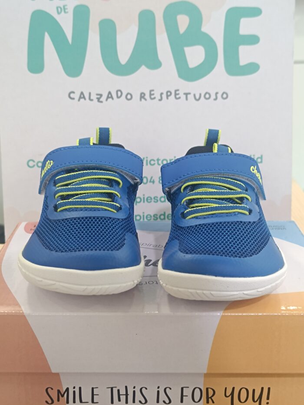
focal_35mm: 24
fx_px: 281
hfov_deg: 56.8
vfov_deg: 71.6
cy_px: 202
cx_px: 152
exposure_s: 1/50.1
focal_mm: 5.59
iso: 387
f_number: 1.88
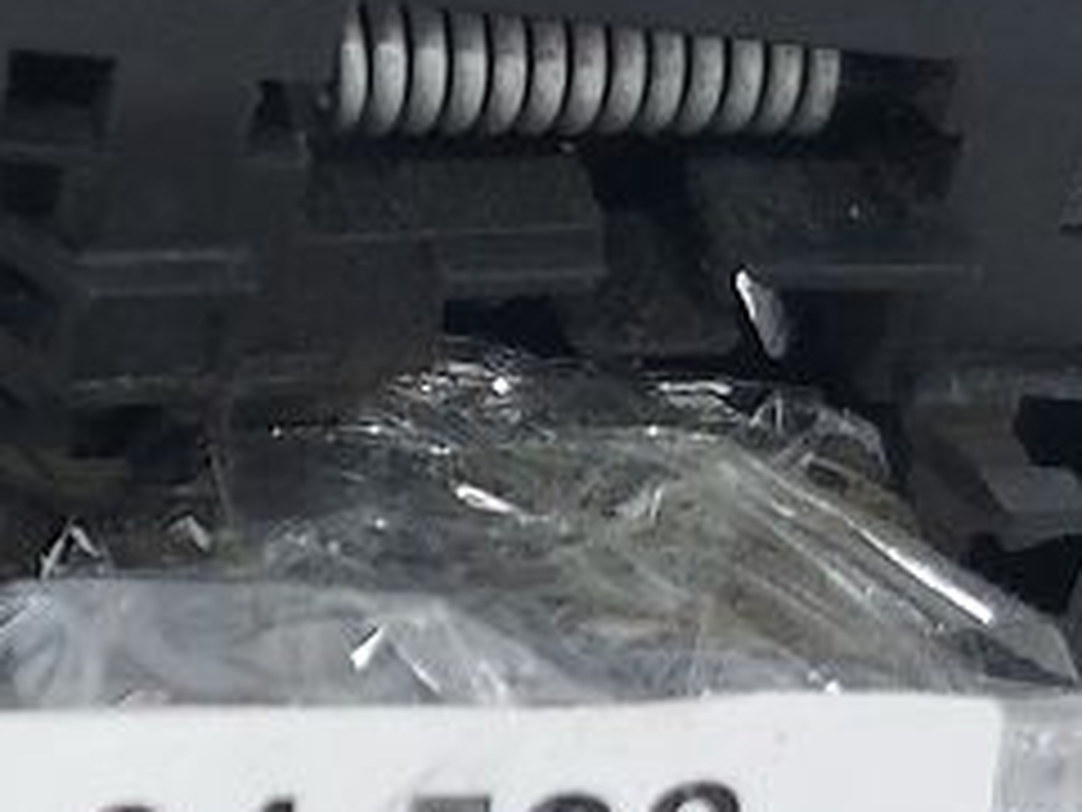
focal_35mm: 138
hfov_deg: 13.2
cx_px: -712
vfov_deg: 10.8
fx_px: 4316
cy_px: 336
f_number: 1.8
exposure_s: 1/50
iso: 64
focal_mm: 5.23
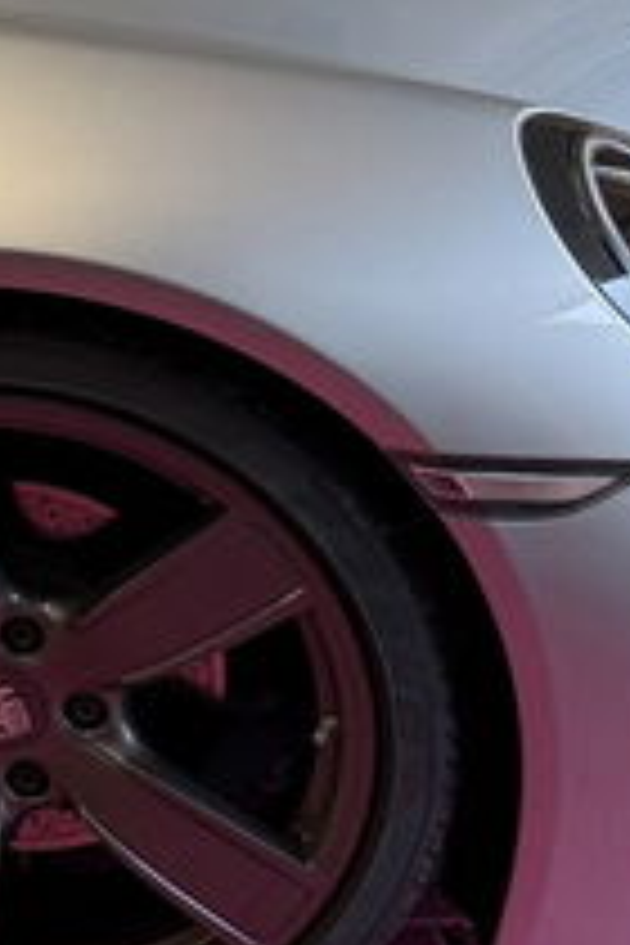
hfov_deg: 10.0
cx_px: -814
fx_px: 3202
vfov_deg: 16.8
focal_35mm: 122
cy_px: 378
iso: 160
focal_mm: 6.76
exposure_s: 1/100
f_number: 1.78
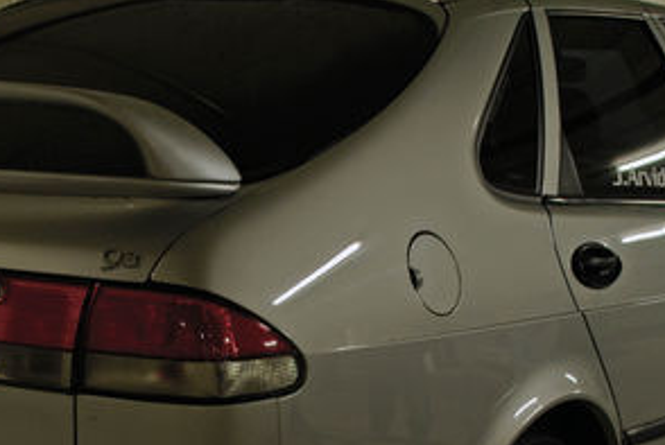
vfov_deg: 14.0
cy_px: 300
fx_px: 1813
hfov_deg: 20.7
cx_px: 242
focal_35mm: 98
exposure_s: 1/3
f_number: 5
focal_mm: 30
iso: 200
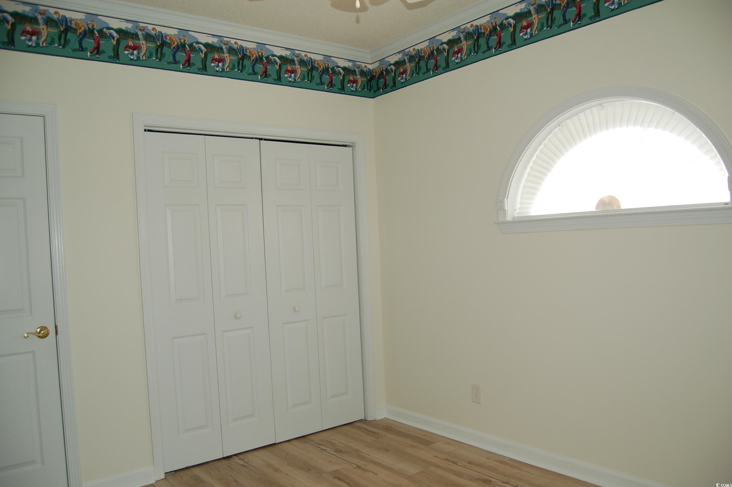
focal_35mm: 60
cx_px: 366
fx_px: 1219
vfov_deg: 22.6
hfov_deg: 33.4
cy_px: 244
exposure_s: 1/500
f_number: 5
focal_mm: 40
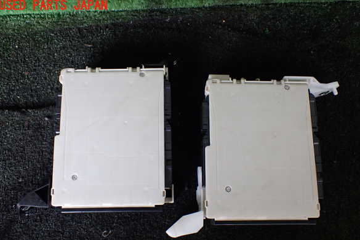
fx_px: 320
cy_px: 137
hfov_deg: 58.7
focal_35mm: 32
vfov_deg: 41.0
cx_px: 180
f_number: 2.3
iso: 320
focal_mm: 5.4
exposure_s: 1/125
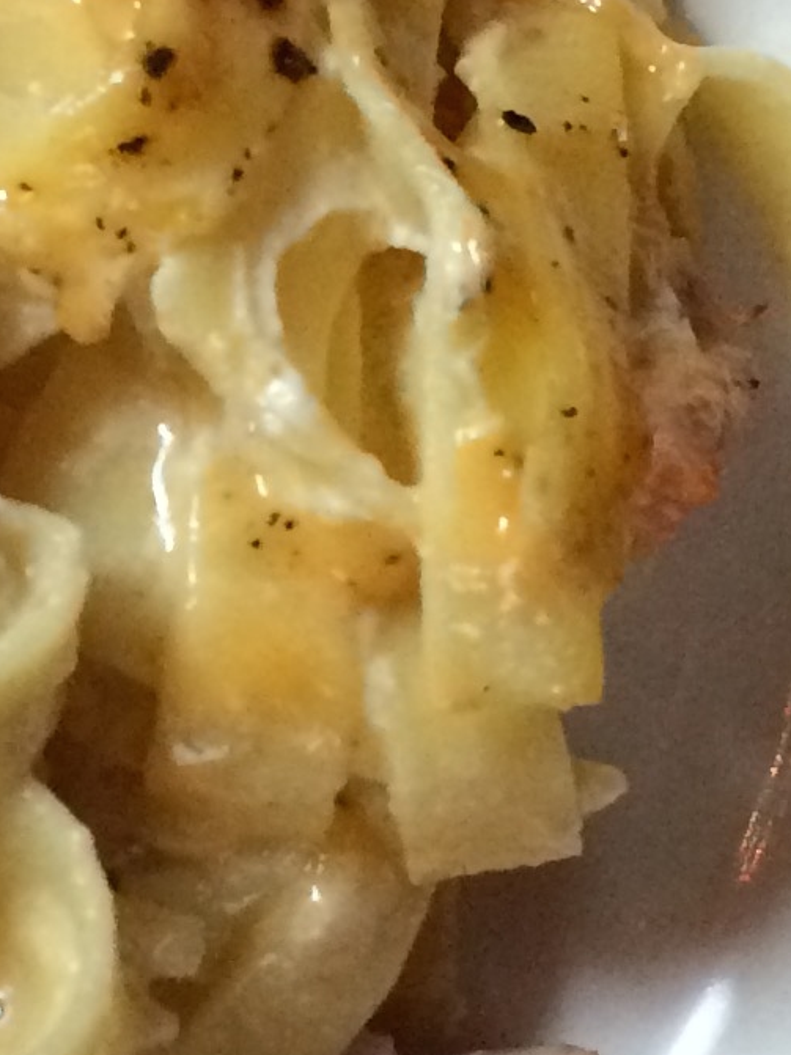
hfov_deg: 10.2
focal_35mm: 141
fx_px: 4297
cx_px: -319
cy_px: 425
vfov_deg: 14.0
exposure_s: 1/24
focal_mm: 4.15
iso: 320
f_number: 2.2
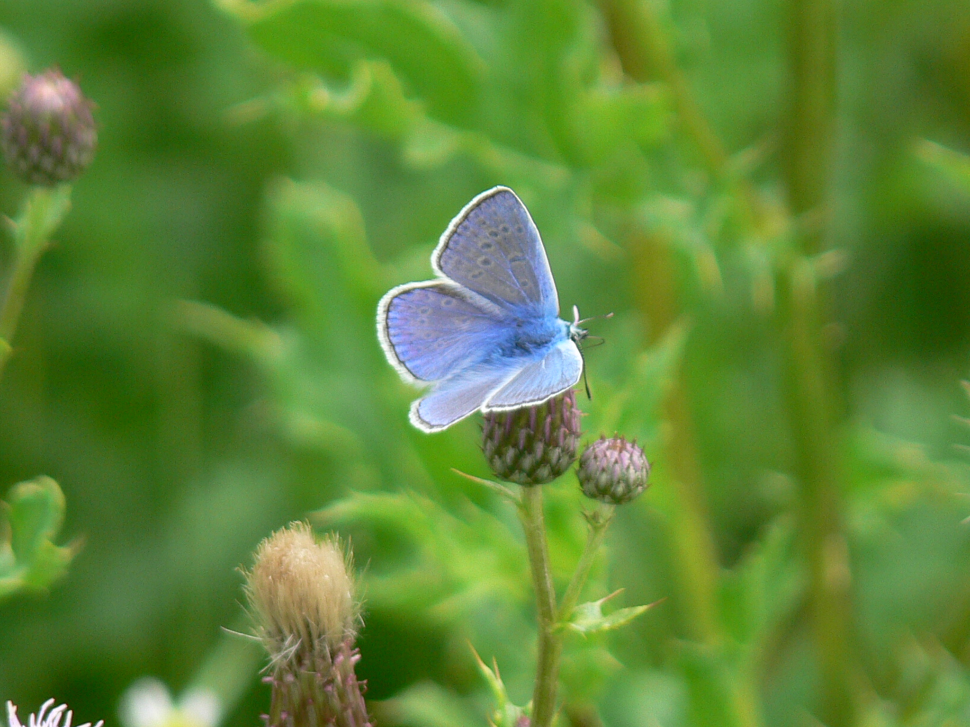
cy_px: 364
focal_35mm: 420
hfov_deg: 4.7
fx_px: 11769
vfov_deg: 3.5
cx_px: 485
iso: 80
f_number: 3.7
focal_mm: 88.8
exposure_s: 1/400
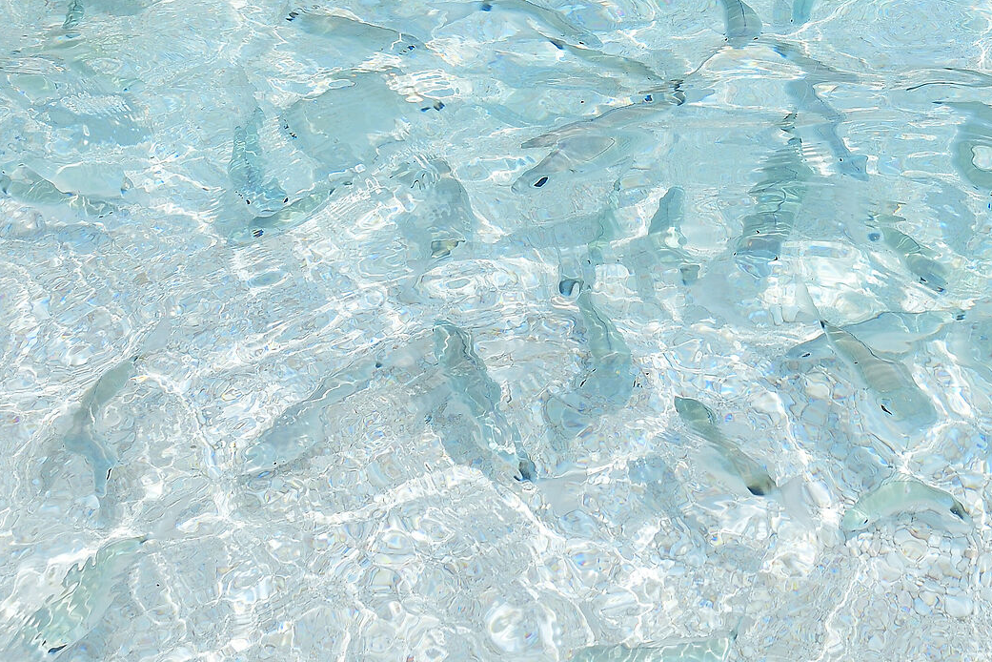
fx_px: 2287
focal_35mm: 83
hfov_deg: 24.1
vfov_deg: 16.2
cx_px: 798
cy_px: 52
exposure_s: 1/500
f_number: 8
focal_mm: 24
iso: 100
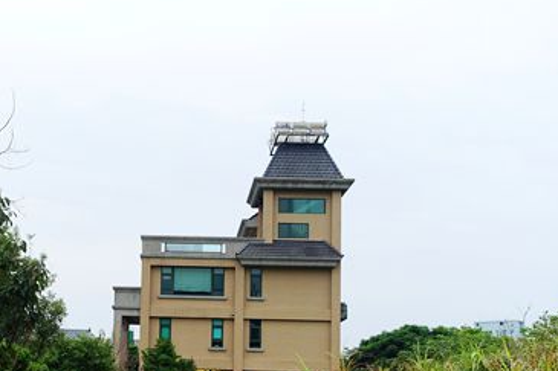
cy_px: 308
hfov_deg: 34.6
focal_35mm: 57
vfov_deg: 23.3
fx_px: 883
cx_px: 167
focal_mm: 11.69
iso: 125
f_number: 3.2
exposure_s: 1/80
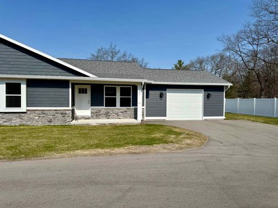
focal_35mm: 24
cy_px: 104
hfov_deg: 71.6
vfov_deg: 56.8
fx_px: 193
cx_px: 139
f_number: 1.78
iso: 80
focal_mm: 6.76
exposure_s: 1/8130
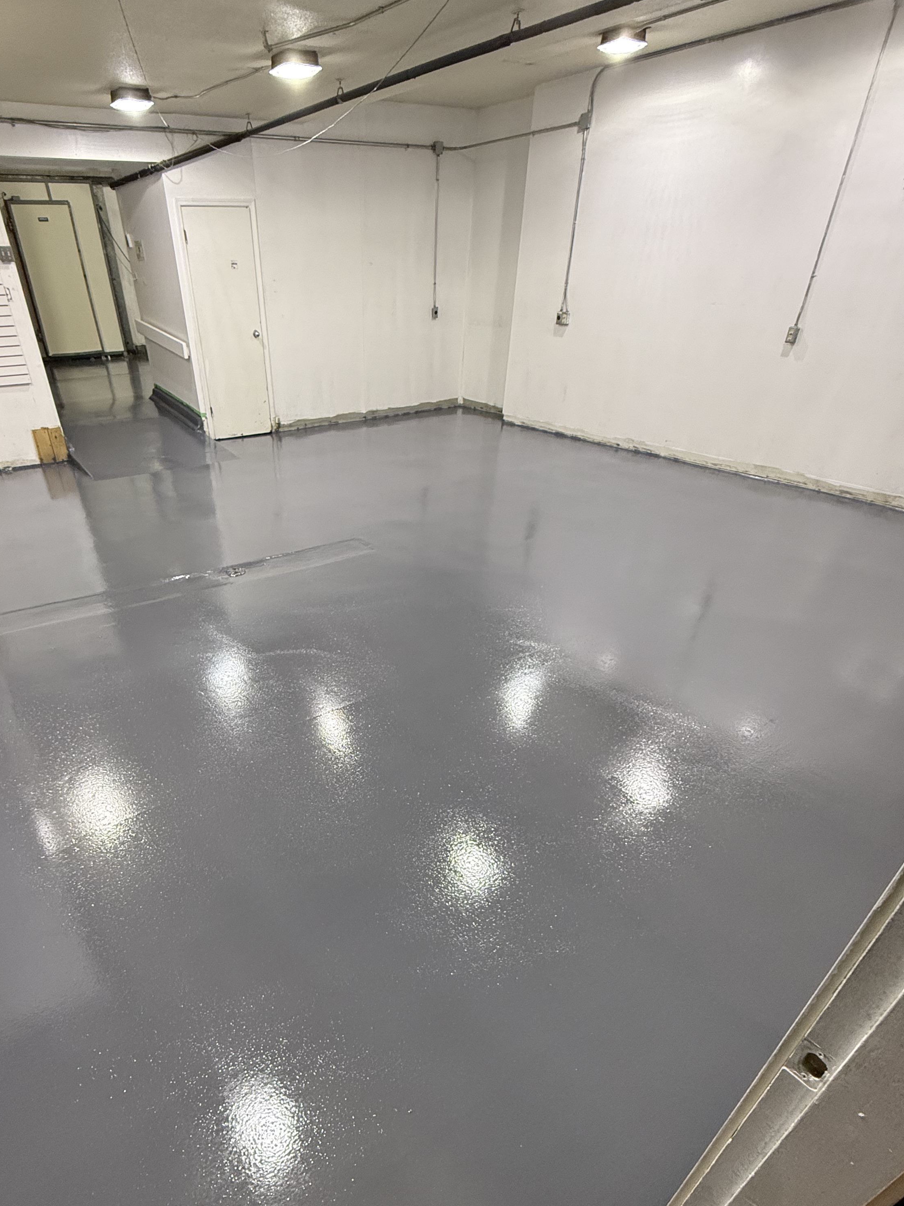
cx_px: 364
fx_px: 662
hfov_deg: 68.0
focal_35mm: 19
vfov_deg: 82.3
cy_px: 785
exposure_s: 1/120
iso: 250
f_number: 2.2
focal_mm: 2.22
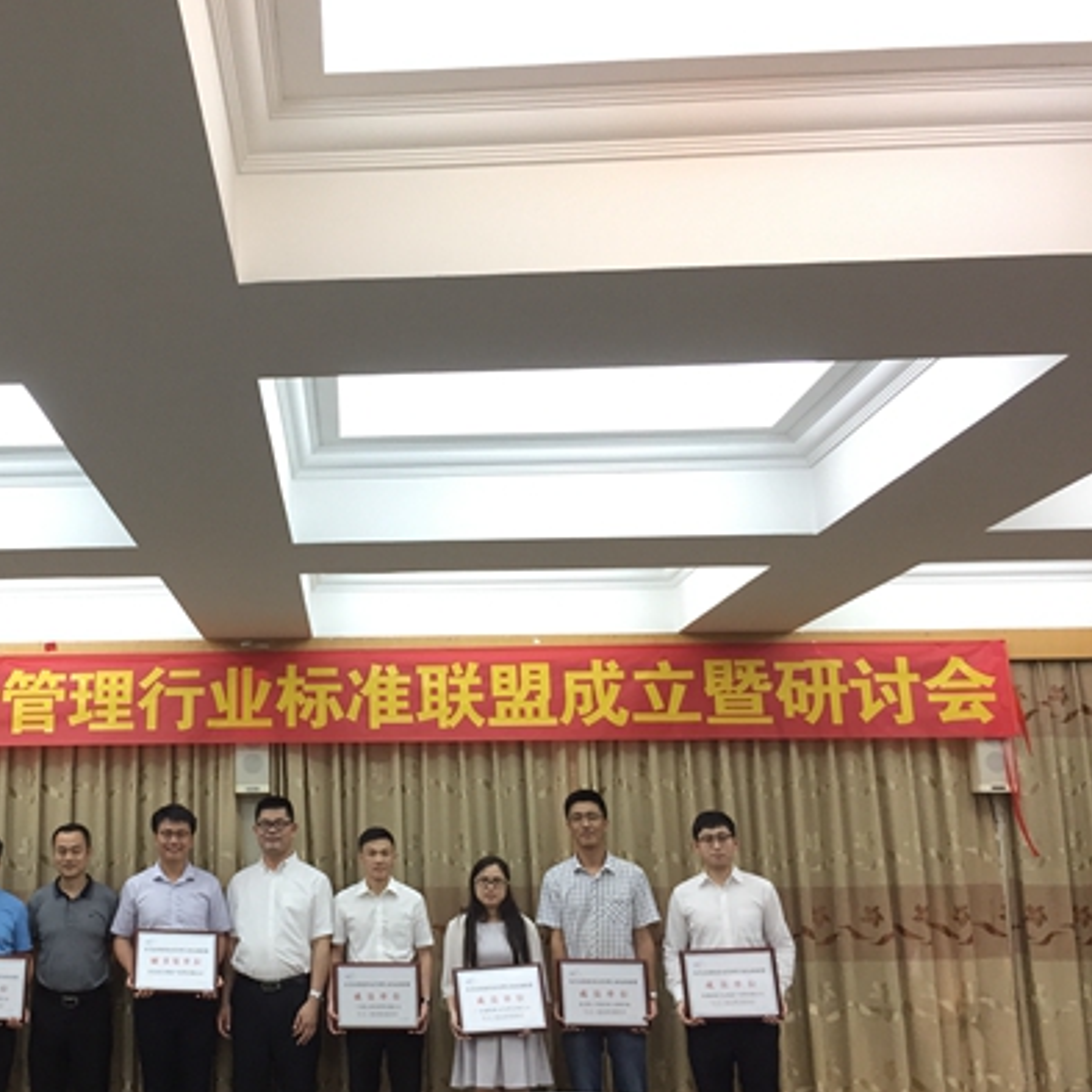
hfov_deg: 41.6
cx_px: 272
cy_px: 588
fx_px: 1392
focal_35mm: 39
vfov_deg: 42.8
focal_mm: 4.15
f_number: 2.2
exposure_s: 1/33
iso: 100
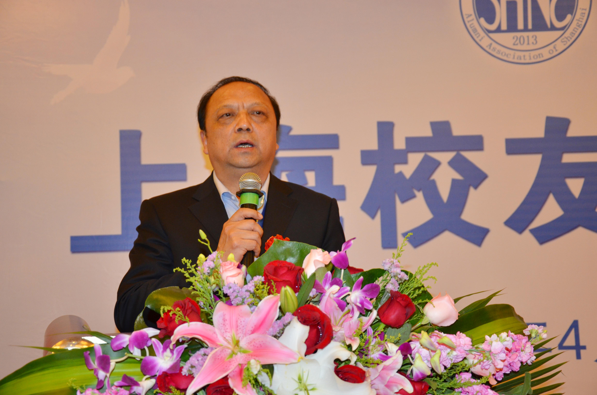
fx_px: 869
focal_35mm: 52
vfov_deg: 25.6
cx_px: 298
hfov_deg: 37.9
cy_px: 198
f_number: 4.5
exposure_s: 1/60
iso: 800
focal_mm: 35
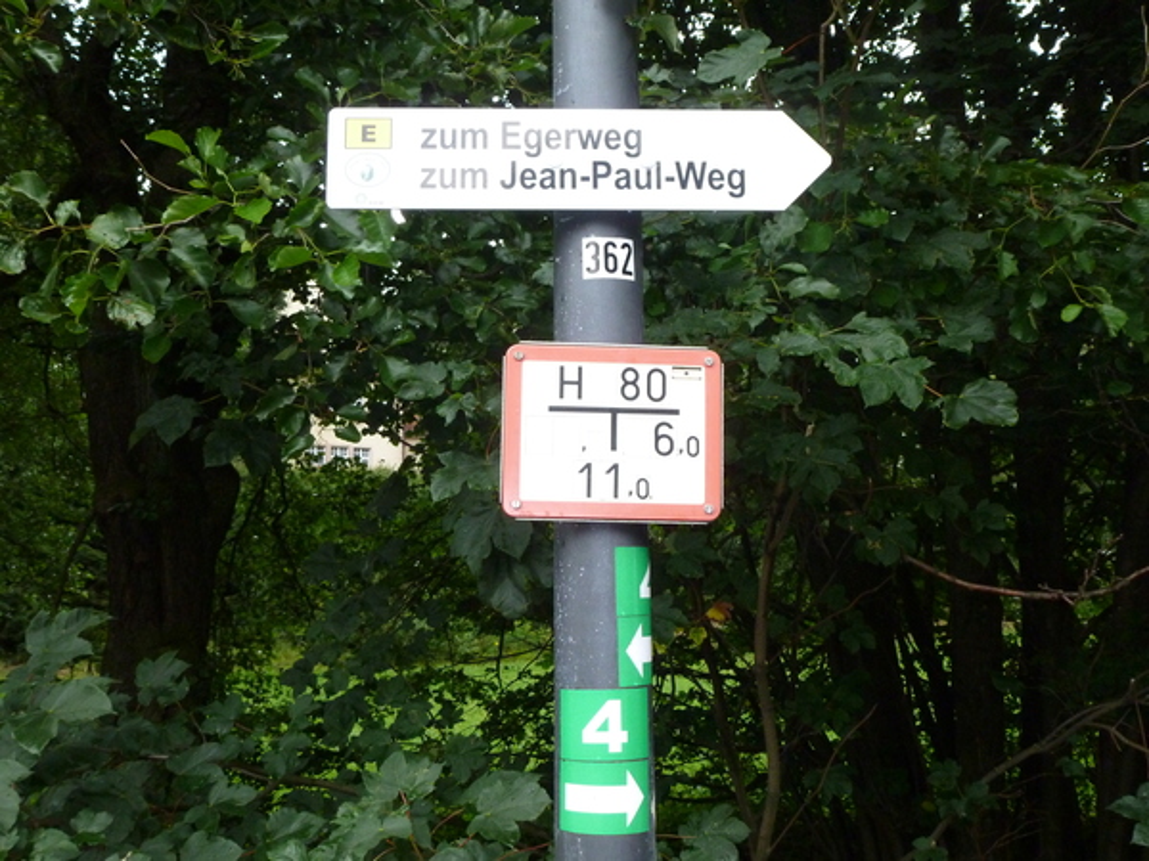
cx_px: 574
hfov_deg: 55.4
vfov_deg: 42.9
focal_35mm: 33
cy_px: 430
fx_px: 1095
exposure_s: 1/60
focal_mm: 5.9
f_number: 3.6
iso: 400
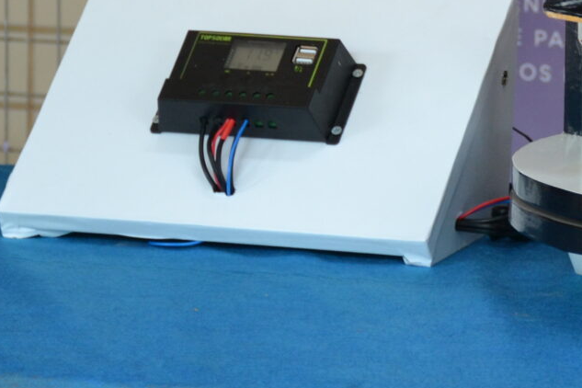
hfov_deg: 7.3
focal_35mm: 282
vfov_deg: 4.9
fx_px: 4559
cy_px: -84
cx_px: 577
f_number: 5
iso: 720
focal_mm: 62
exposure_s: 1/60
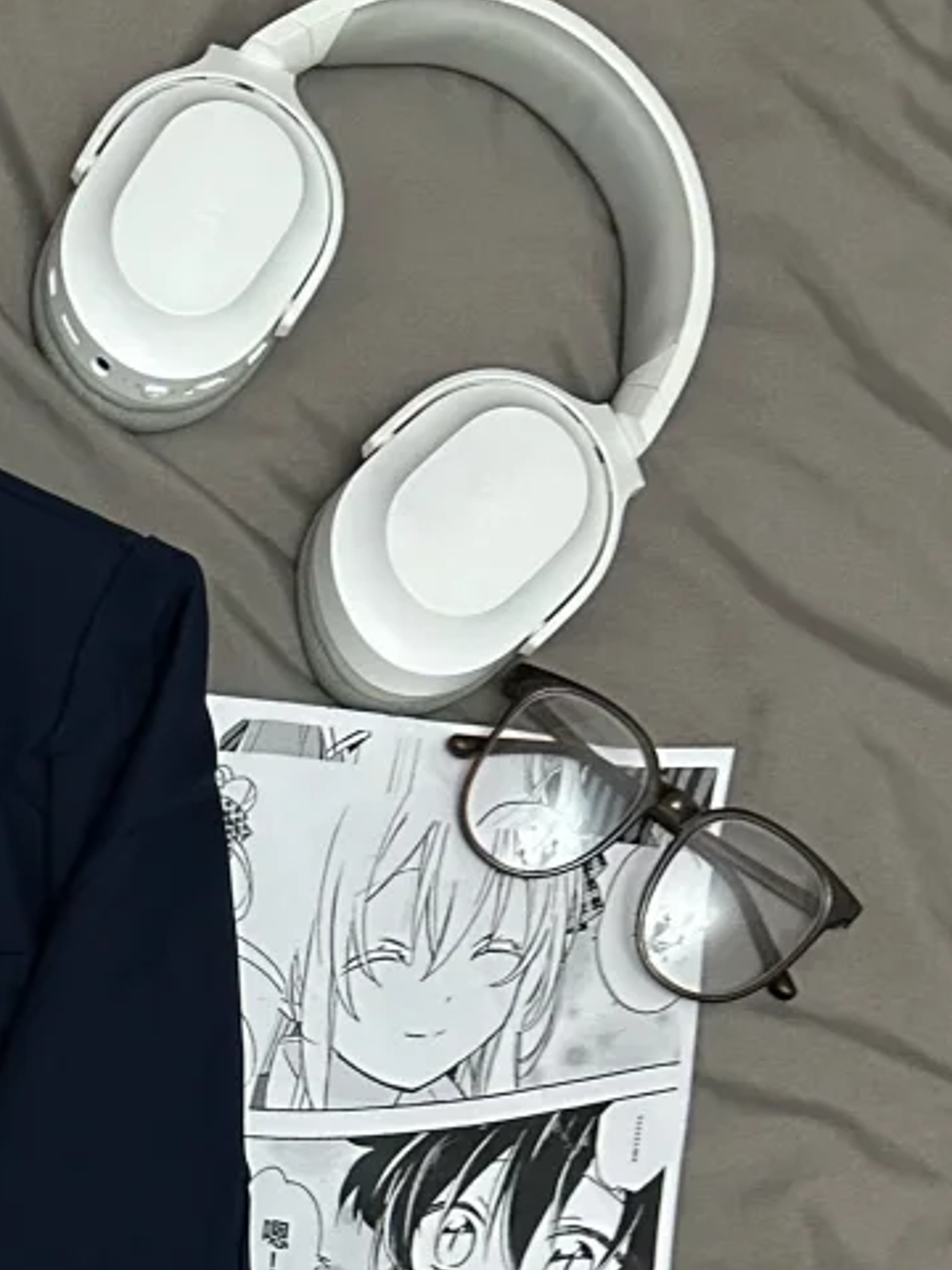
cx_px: -452
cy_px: 1373
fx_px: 2640
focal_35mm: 72
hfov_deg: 18.3
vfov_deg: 25.2
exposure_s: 1/50
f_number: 1.78
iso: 500
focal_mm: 6.86
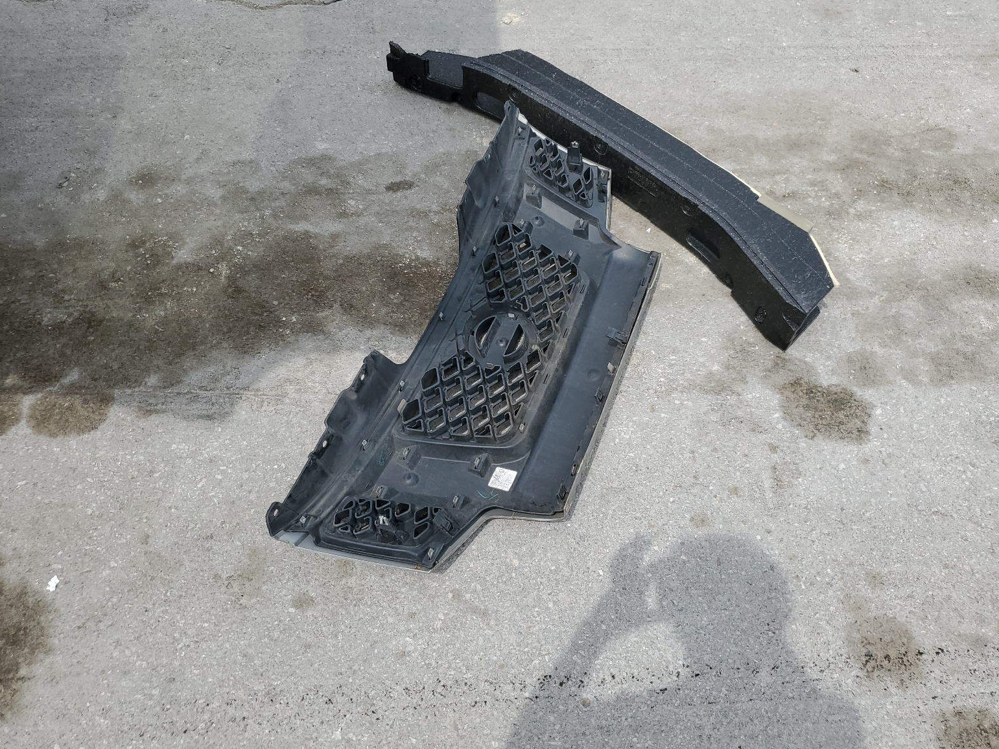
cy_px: 361
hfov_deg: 65.3
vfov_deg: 51.3
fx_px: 779
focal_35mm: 27
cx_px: 511
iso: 50
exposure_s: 1/3333
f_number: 1.5
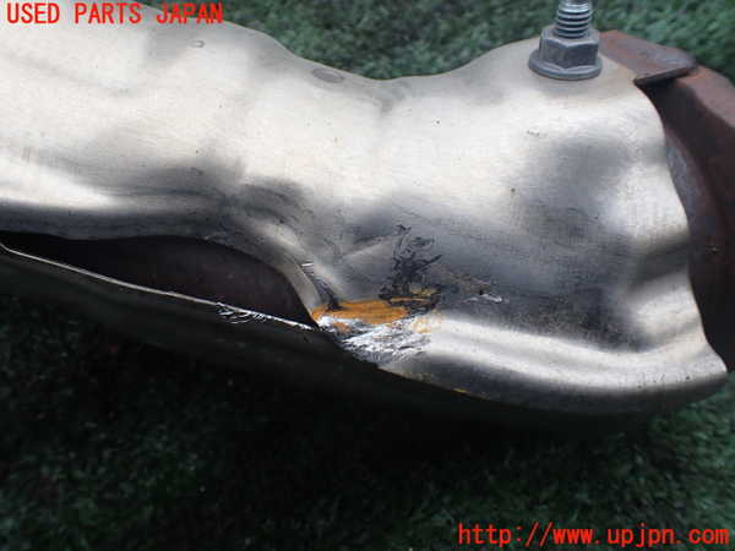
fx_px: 637
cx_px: 368
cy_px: 276
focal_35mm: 30
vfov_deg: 46.8
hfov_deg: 60.0
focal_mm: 5.4
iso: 100
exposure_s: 1/200
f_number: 3.2
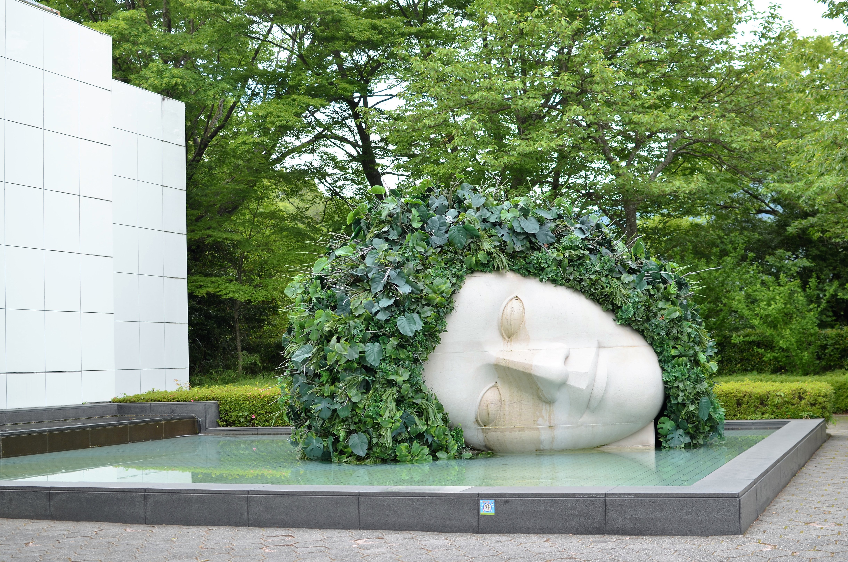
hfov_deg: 37.9
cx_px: 424
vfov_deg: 25.6
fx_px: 1234
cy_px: 281
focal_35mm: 52
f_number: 3.5
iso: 100
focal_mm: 35
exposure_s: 1/200
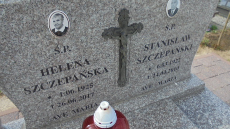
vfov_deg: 37.7
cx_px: 118
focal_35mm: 31
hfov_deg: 62.6
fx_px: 189
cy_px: 56
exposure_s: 1/640
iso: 100
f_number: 3.5
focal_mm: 4.6
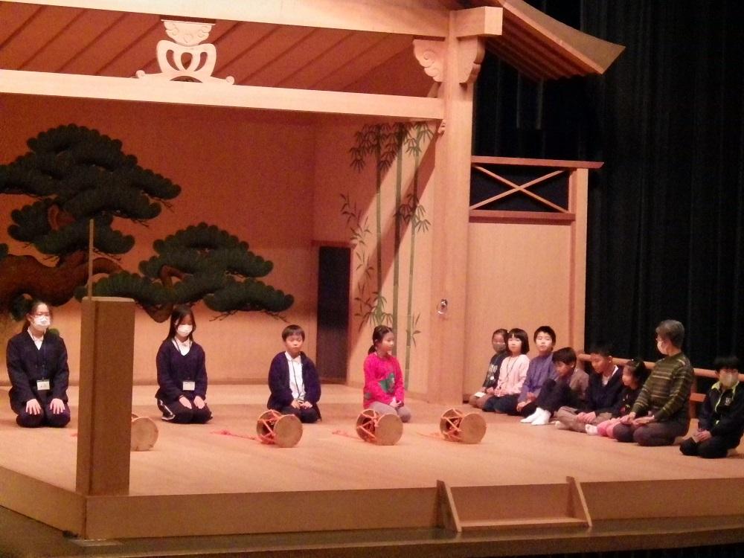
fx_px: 2214
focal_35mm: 103
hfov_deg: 19.1
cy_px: 279
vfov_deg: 14.4
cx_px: 372
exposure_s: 1/13
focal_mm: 18.4
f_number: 4.6
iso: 1600
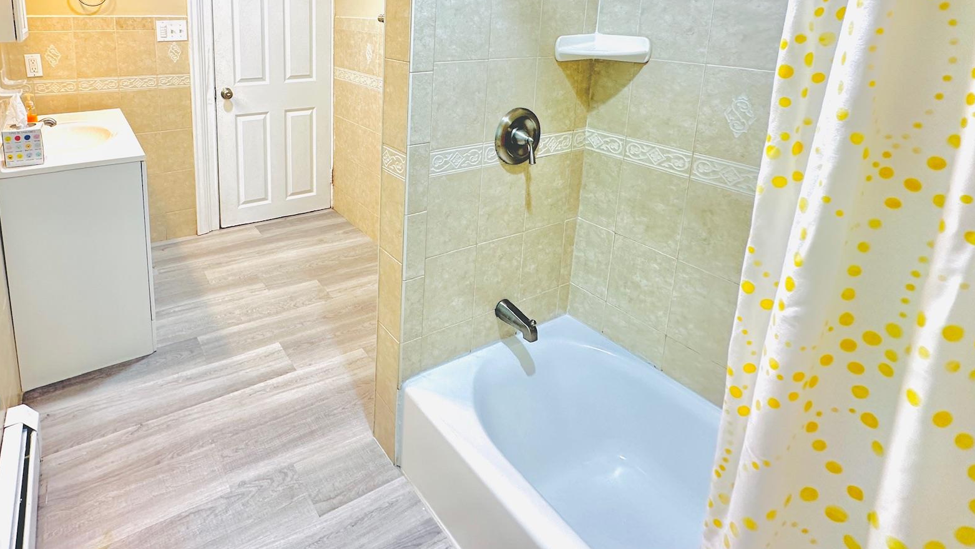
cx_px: 347
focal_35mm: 20
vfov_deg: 52.1
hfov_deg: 84.4
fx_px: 517
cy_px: 105
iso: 160
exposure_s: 1/60
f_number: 2.2
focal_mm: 2.22
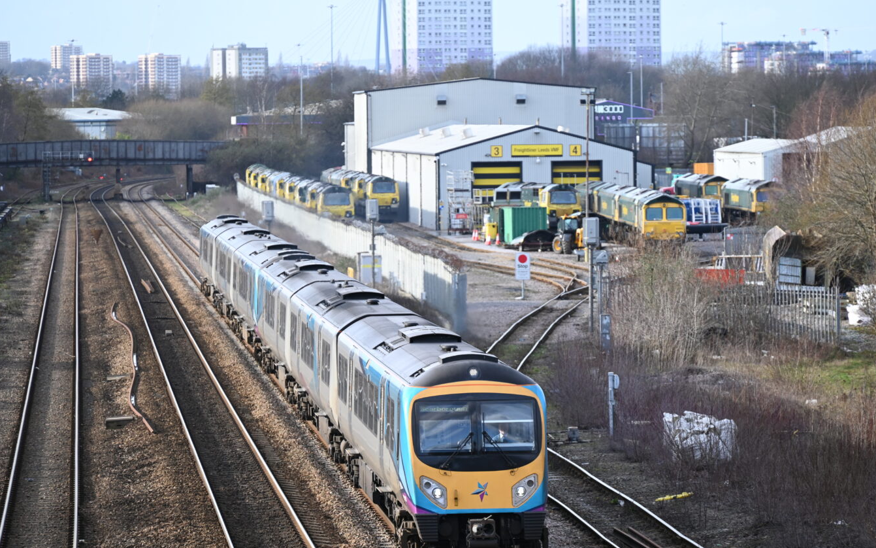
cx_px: 437
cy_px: 289
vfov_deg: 6.4
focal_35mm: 205
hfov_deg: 10.2
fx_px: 4894
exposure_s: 1/320
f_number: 6.3
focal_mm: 200
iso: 400
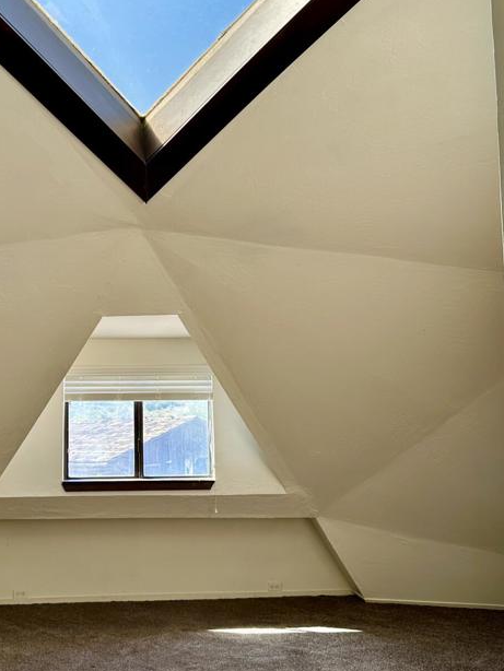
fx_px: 776
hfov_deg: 35.5
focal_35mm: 40
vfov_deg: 46.8
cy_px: 345
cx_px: 154
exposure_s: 1/164
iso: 80
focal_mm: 6.86
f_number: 1.78
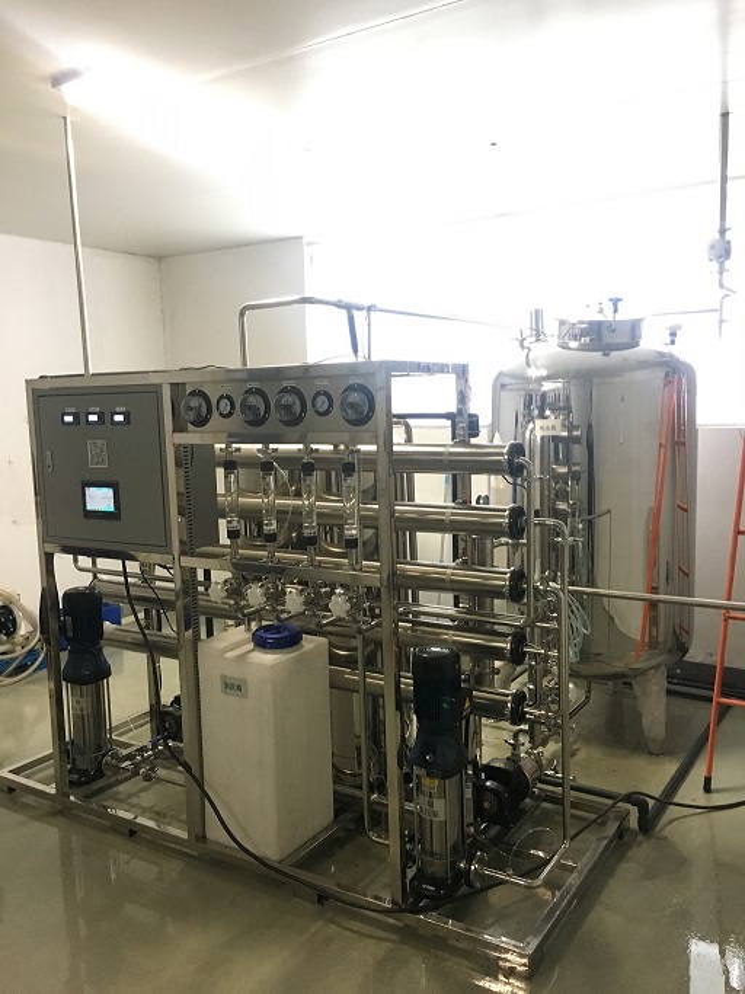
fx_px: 832
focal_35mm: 29
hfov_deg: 48.2
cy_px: 497
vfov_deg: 61.7
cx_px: 372
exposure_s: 1/25
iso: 200
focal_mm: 4.15
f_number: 2.2
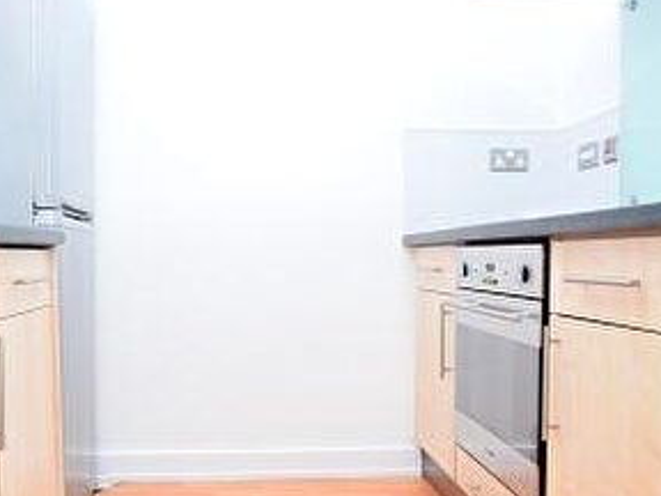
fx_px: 668
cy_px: 285
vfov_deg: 40.6
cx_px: 243
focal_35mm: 35
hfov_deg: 52.0
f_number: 5
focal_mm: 10
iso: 800
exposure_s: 1/100
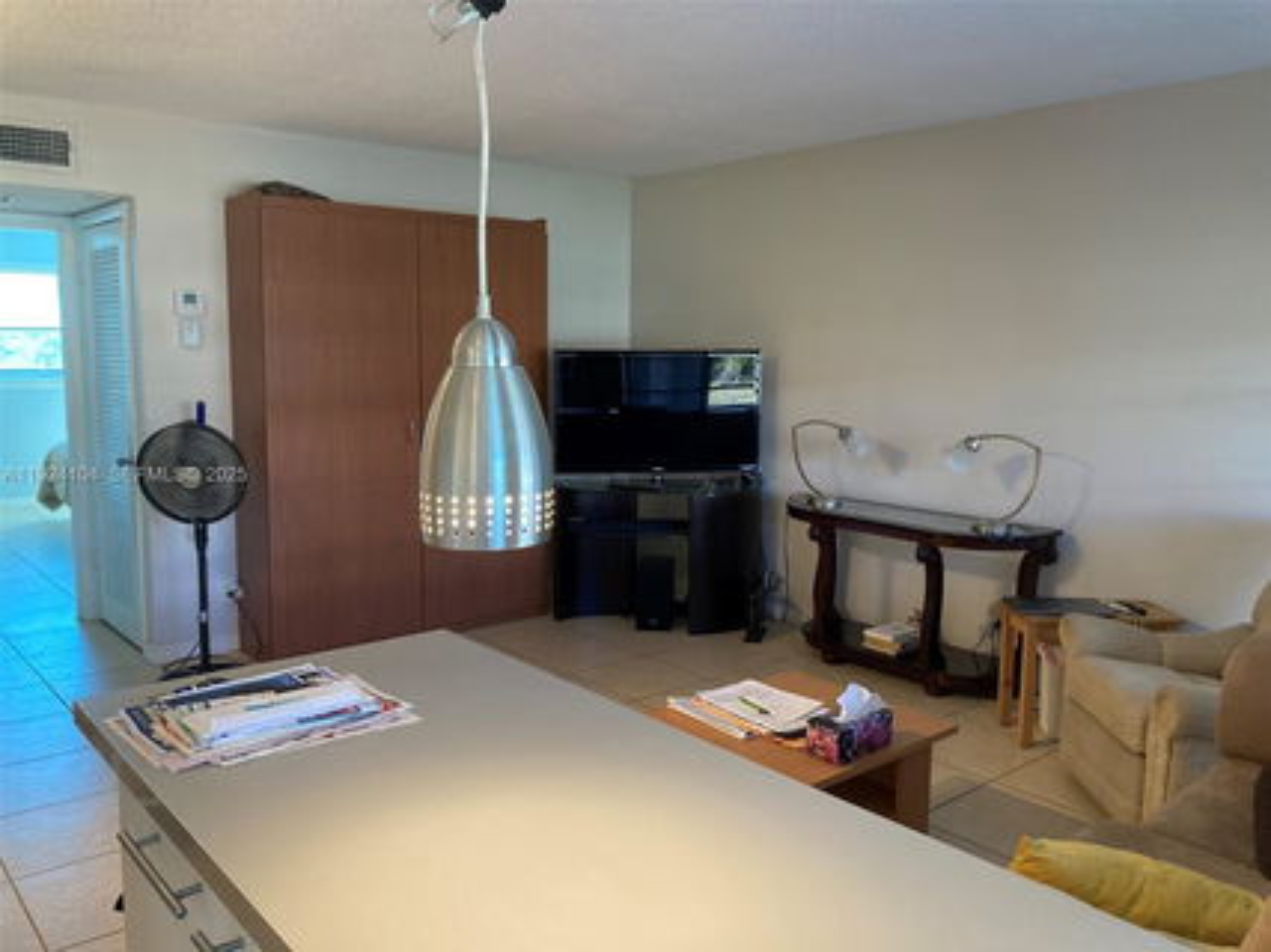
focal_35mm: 28
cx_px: 636
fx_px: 1028
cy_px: 476
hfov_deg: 63.5
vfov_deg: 49.7
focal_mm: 3.99
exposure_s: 1/60
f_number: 1.8
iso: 250
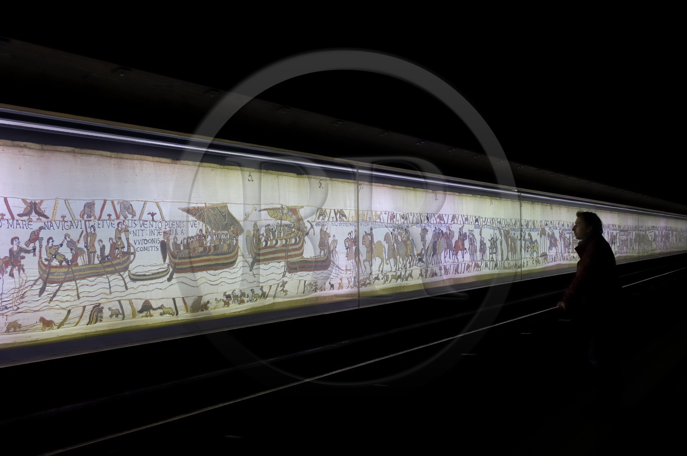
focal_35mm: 42
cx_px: 344
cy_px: 228
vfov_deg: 31.8
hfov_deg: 46.5
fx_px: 800
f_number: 7.1
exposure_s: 2.5
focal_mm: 28
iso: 100
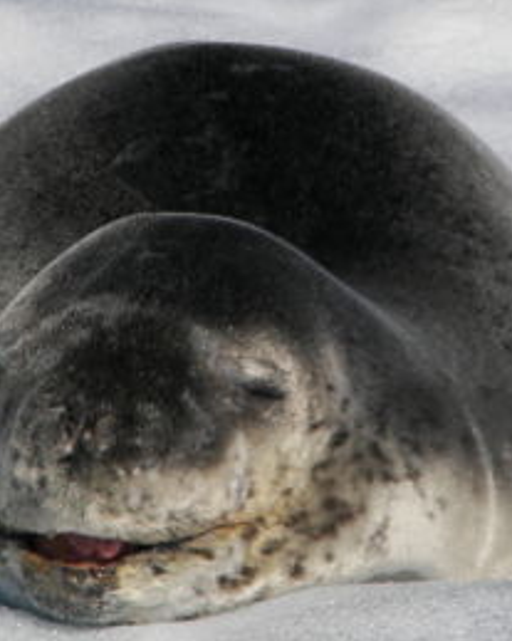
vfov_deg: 2.9
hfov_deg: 2.3
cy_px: 272
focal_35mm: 670
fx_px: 12698
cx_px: 265
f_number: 7.1
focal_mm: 49.1
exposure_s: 1/640
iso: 50
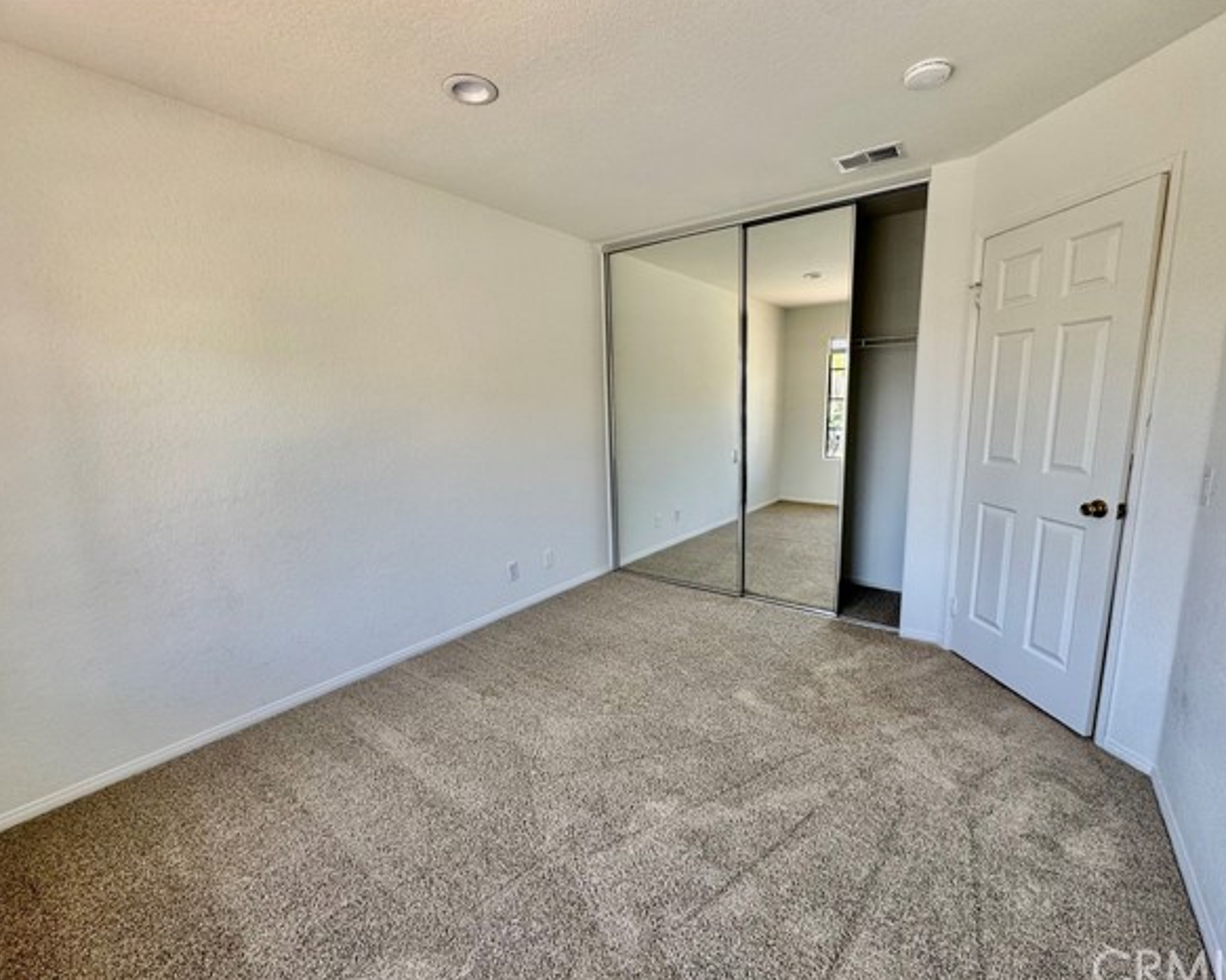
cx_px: 633
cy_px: 494
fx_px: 544
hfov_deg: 96.8
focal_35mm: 15
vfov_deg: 84.0
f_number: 2.2
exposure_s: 1/99
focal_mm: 2.22
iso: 50
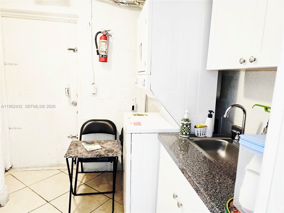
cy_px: 106
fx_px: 189
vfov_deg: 58.9
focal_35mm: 23
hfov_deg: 73.9
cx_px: 142
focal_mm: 6.3
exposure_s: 1/120
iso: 400
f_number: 1.7
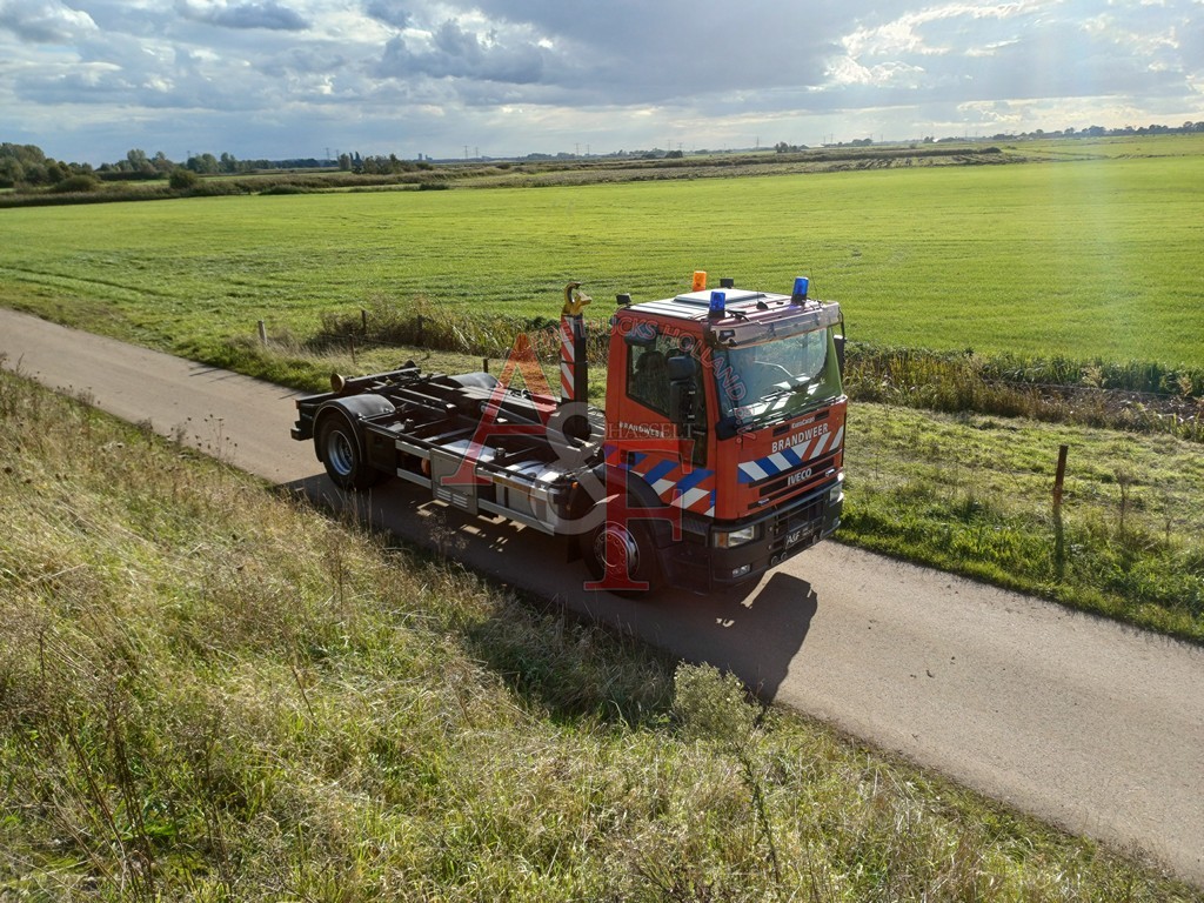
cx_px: 602
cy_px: 452
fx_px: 870
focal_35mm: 25
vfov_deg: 54.9
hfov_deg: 69.4
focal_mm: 4.65
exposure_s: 1/959
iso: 50
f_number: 1.8
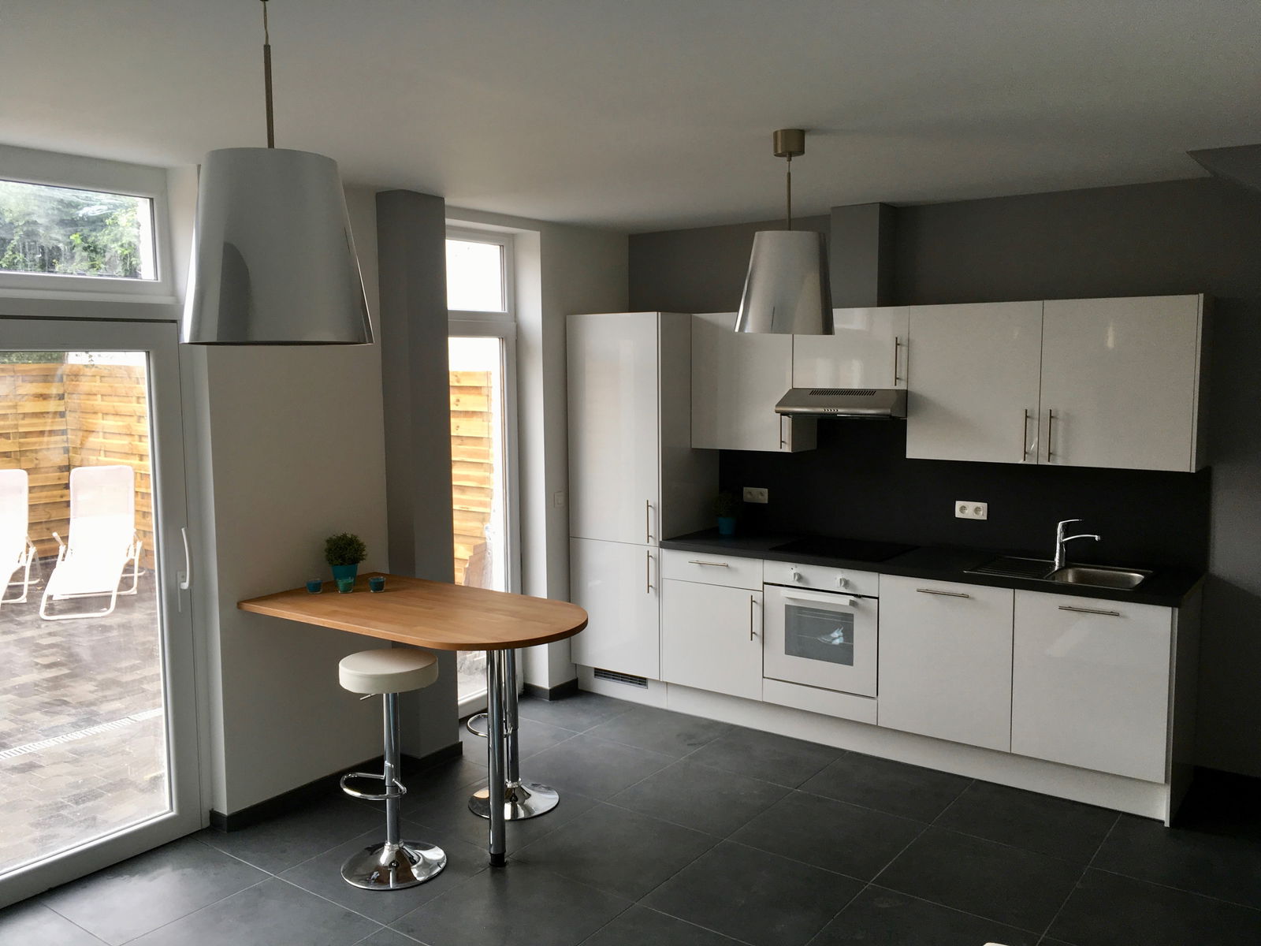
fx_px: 1056
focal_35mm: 29
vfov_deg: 48.2
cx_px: 630
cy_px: 473
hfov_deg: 61.7
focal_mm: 4.15
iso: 25
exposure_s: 1/50
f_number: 2.2
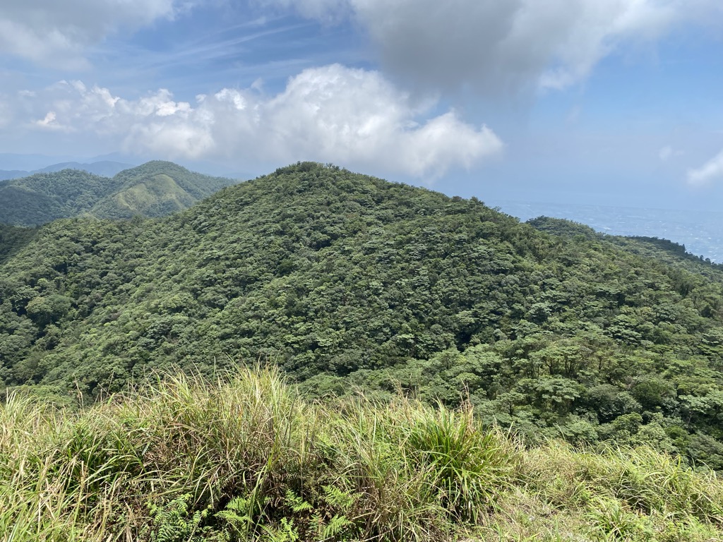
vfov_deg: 53.1
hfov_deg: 67.3
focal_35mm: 26
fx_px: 543
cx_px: 362
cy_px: 271
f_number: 1.8
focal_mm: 4.25
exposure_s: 1/2755
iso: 32
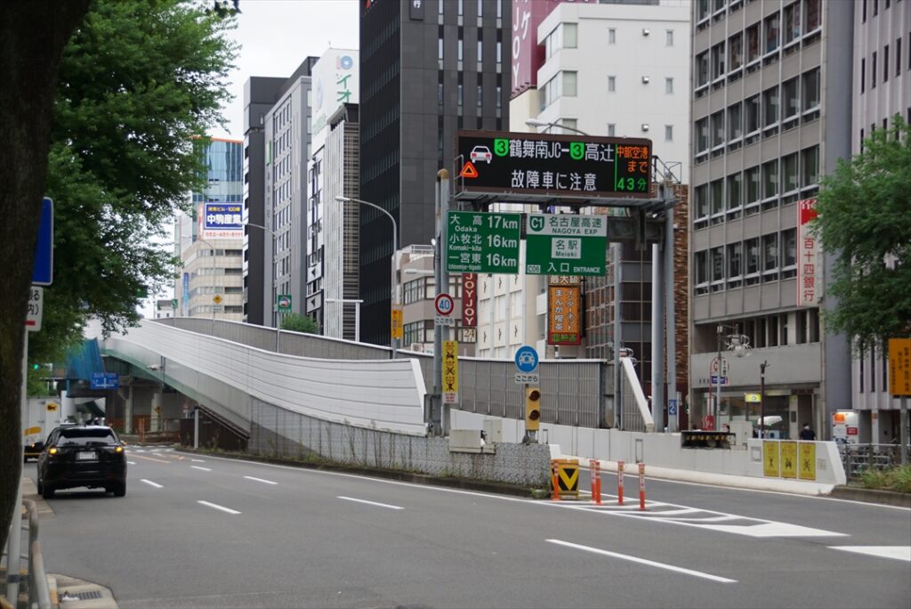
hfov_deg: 29.8
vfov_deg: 20.2
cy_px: 304
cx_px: 456
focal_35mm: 68
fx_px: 1709
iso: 160
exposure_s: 1/80
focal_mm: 45
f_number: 4.5
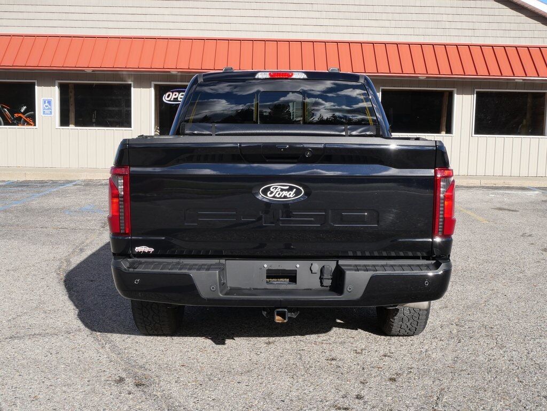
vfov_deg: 36.0
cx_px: 274
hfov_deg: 46.8
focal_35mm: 40
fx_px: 632
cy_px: 206
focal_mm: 20
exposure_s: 1/320
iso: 200
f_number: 9
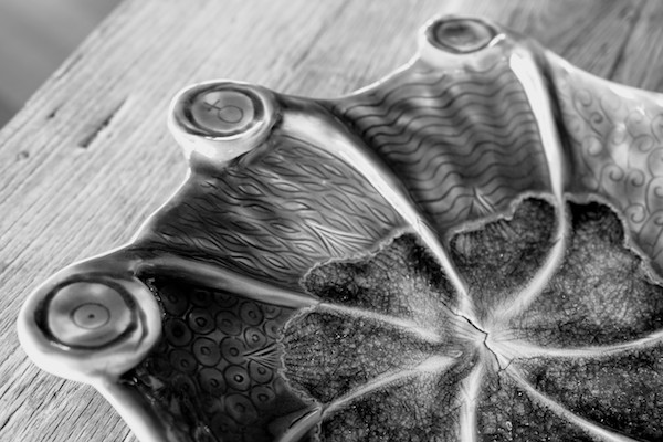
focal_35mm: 60
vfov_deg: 22.6
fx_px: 1105
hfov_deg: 33.4
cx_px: 332
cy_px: 221
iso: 400
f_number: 4.5
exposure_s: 1/80
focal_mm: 40
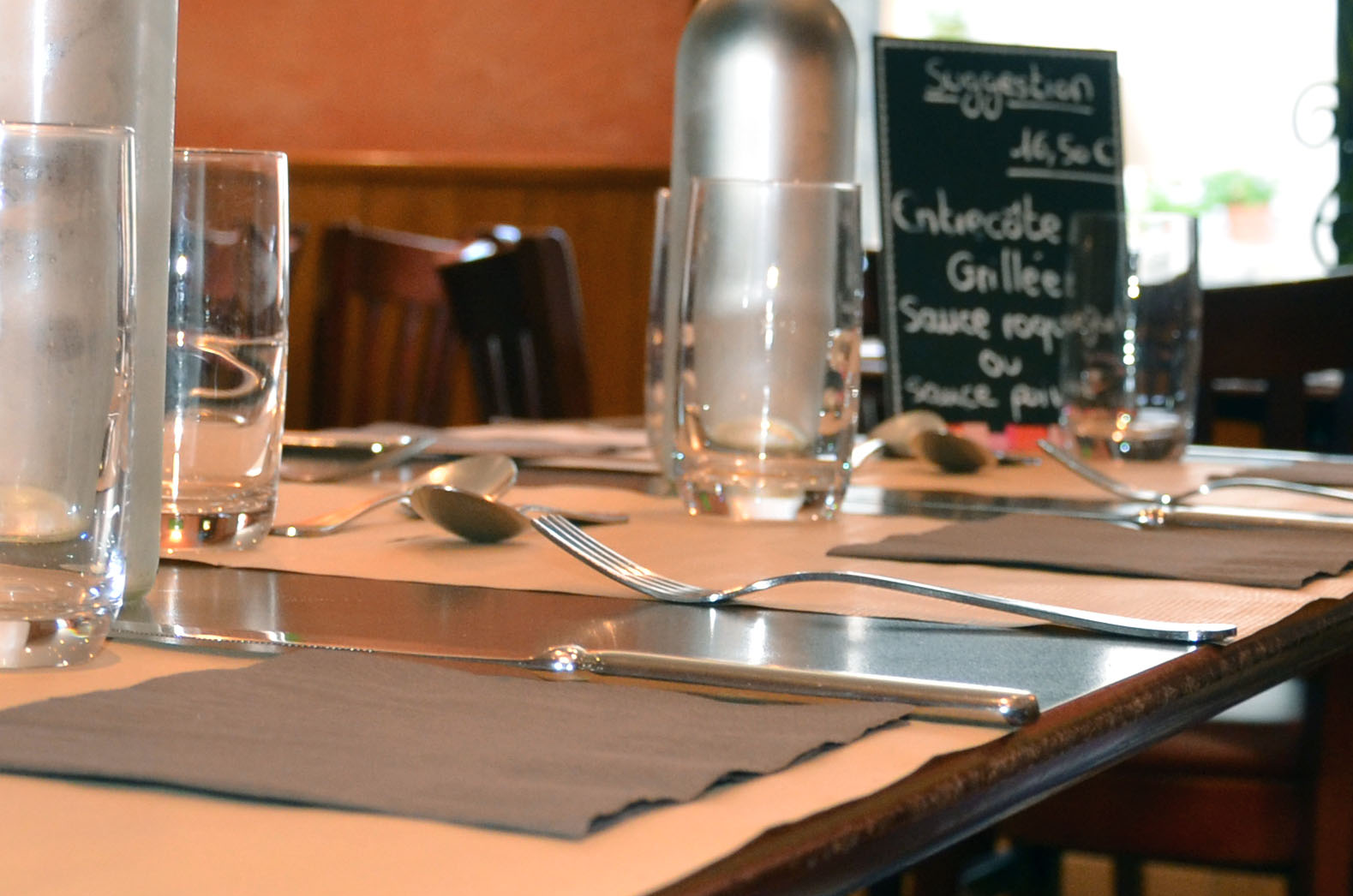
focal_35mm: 103
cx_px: 34
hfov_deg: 19.4
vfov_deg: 13.2
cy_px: 343
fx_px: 3863
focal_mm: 22
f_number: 3.8
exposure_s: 1/60
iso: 560
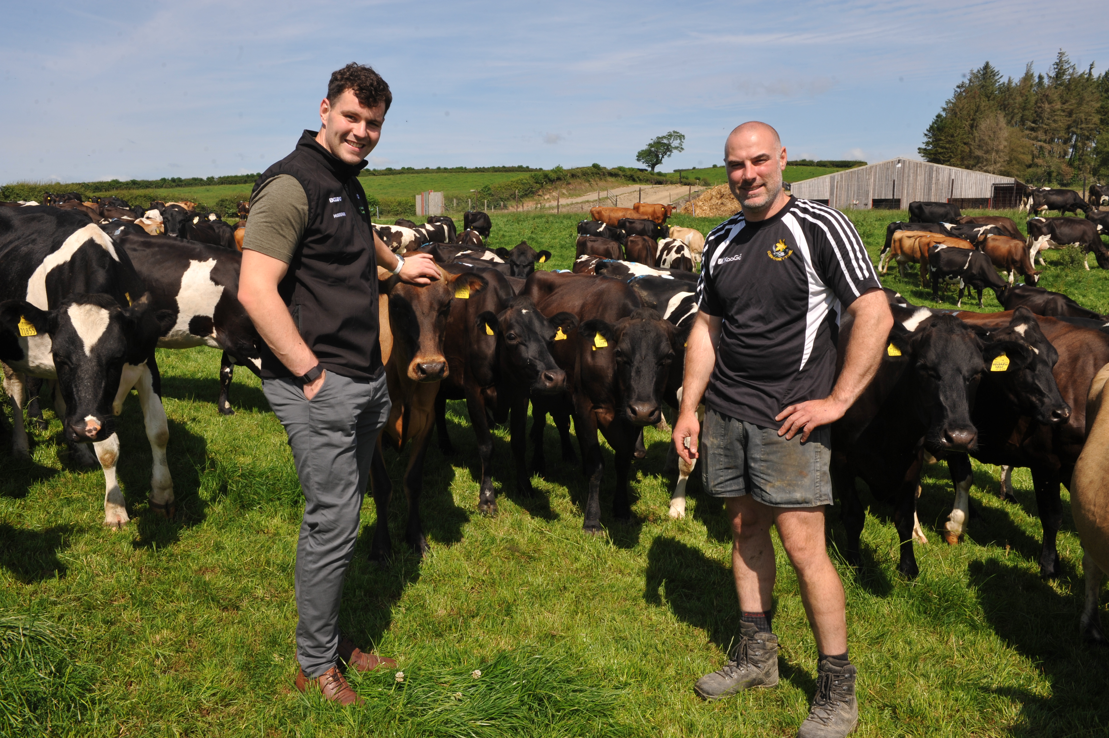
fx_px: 954
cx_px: 554
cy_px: 369
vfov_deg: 42.3
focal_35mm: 31
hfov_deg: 60.3
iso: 400
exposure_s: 1/250
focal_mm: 31
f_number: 16
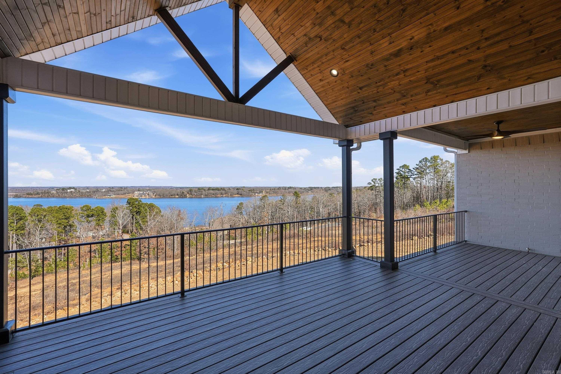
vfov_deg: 73.8
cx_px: 280
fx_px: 249
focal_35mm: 16
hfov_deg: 96.7
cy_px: 187
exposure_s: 1/800
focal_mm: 16
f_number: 9
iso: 250
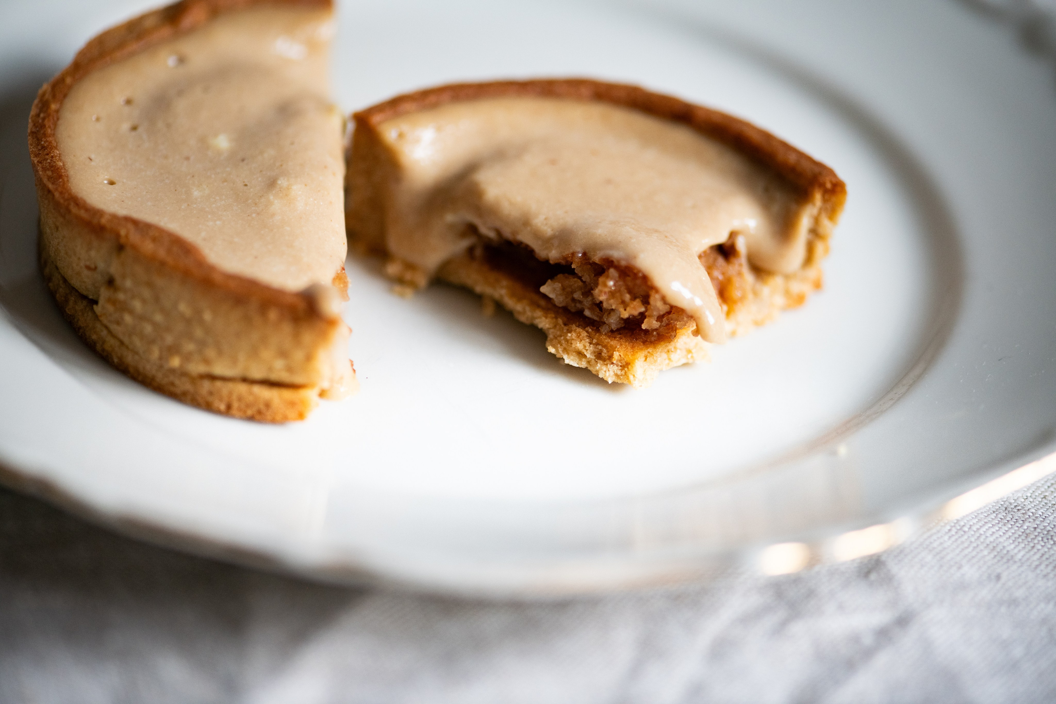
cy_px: 352
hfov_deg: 19.5
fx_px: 3080
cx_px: 528
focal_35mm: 105
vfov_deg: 13.0
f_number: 3.2
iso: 400
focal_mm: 105
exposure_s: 1/200
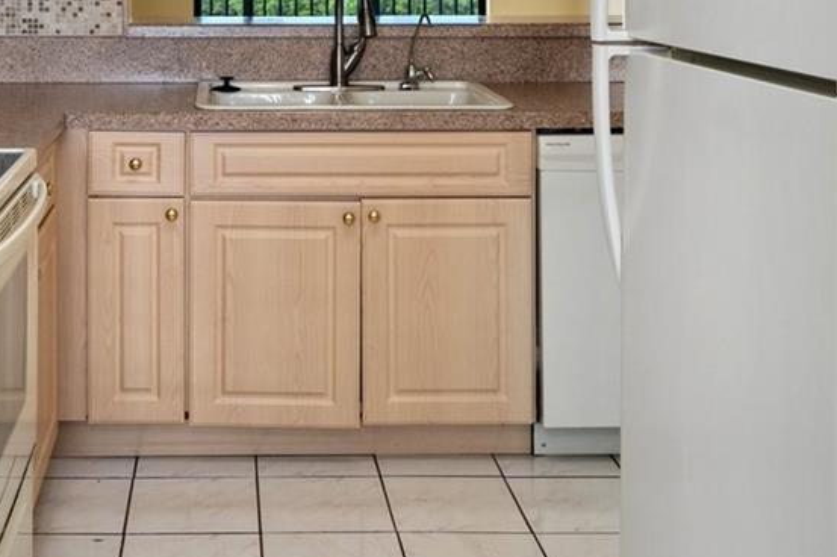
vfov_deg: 23.2
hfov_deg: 35.6
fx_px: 1278
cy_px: -42
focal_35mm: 55
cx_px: 233
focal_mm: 19
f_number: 8
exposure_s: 1/5
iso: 320
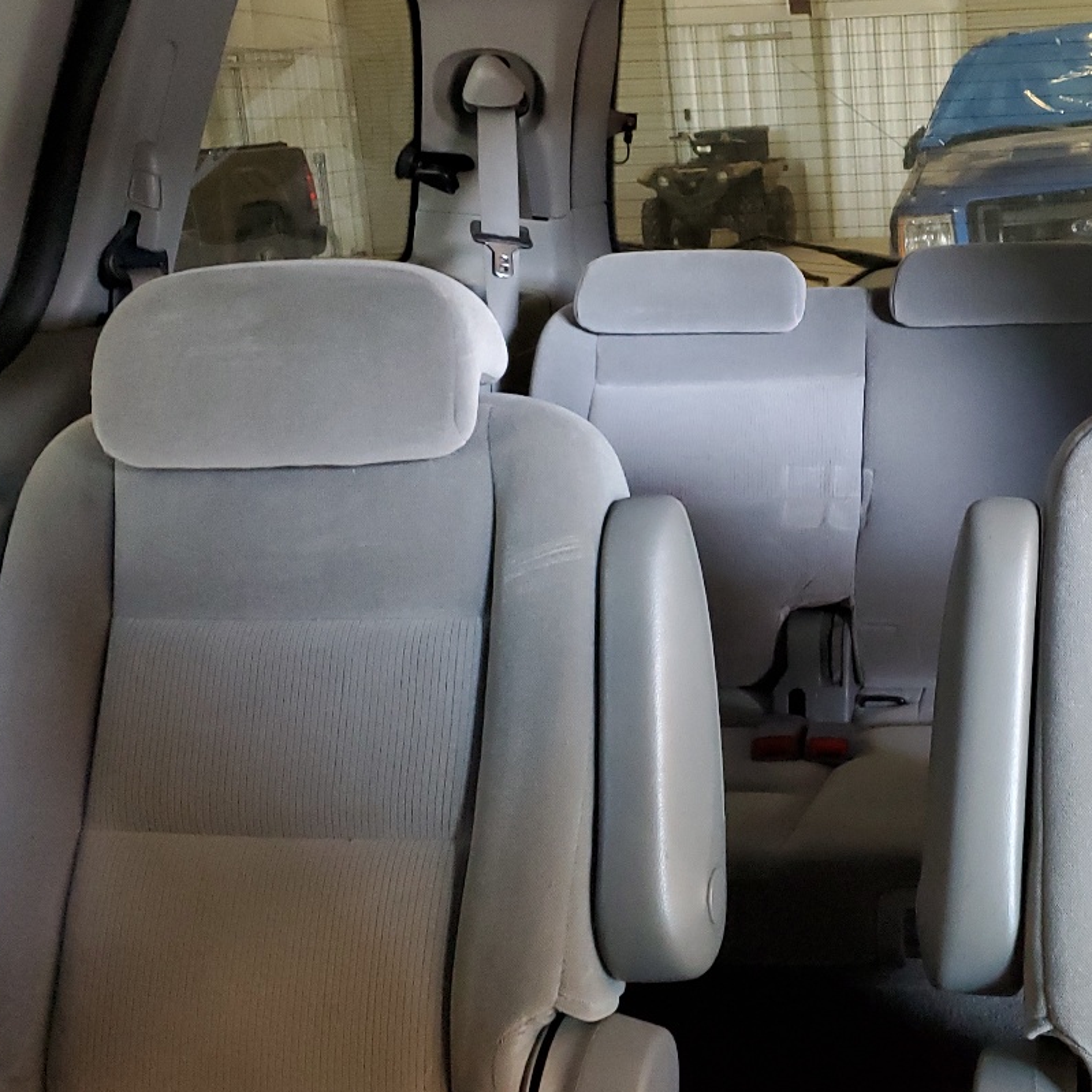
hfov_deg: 35.1
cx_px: 942
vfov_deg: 36.8
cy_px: 530
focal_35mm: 46
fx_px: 1642
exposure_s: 1/60.2
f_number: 1.5
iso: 330
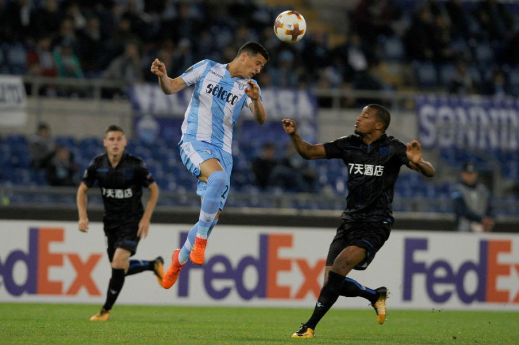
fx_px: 5761
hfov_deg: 5.2
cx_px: 260
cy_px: 172
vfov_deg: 3.4
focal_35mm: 400
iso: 2000
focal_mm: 400
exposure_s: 1/1000
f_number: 3.2
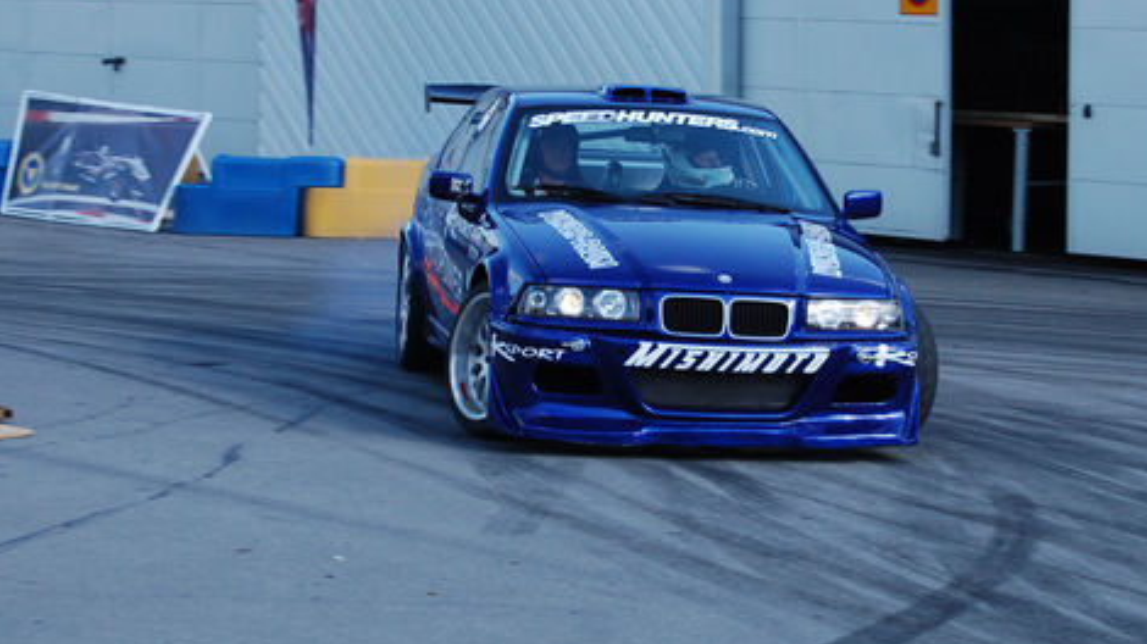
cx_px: 622
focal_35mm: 118
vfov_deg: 10.3
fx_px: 3579
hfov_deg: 18.2
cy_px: 317
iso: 400
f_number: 8
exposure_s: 1/320
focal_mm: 55
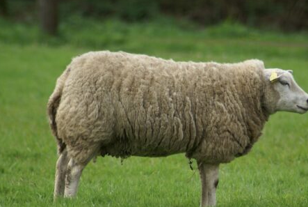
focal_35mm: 610
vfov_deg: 2.3
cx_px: 191
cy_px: 120
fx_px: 5228
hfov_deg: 3.4
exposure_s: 1/500
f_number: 5.6
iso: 160
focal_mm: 300
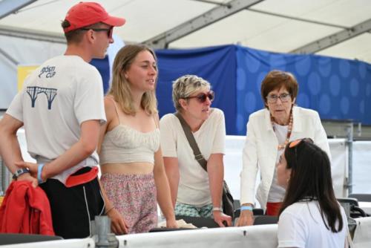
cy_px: 124
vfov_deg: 11.0
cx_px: 186
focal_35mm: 125
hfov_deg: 16.4
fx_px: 1289
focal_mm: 125
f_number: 6.3
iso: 400
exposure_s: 1/160
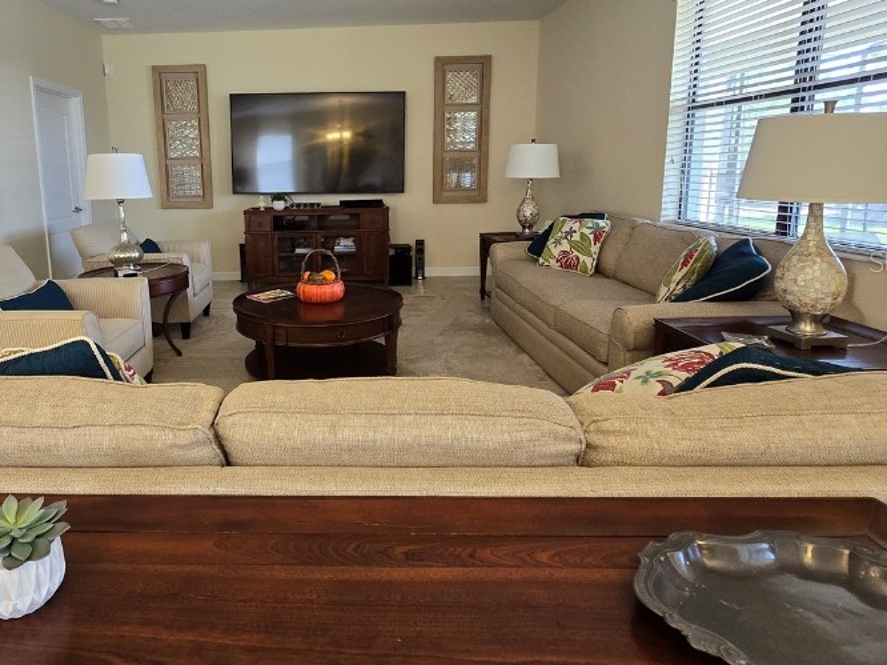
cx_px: 313
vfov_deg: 65.2
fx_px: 512
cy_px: 261
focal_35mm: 20
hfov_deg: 79.7
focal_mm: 2.2
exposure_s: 1/60
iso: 250
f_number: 2.2
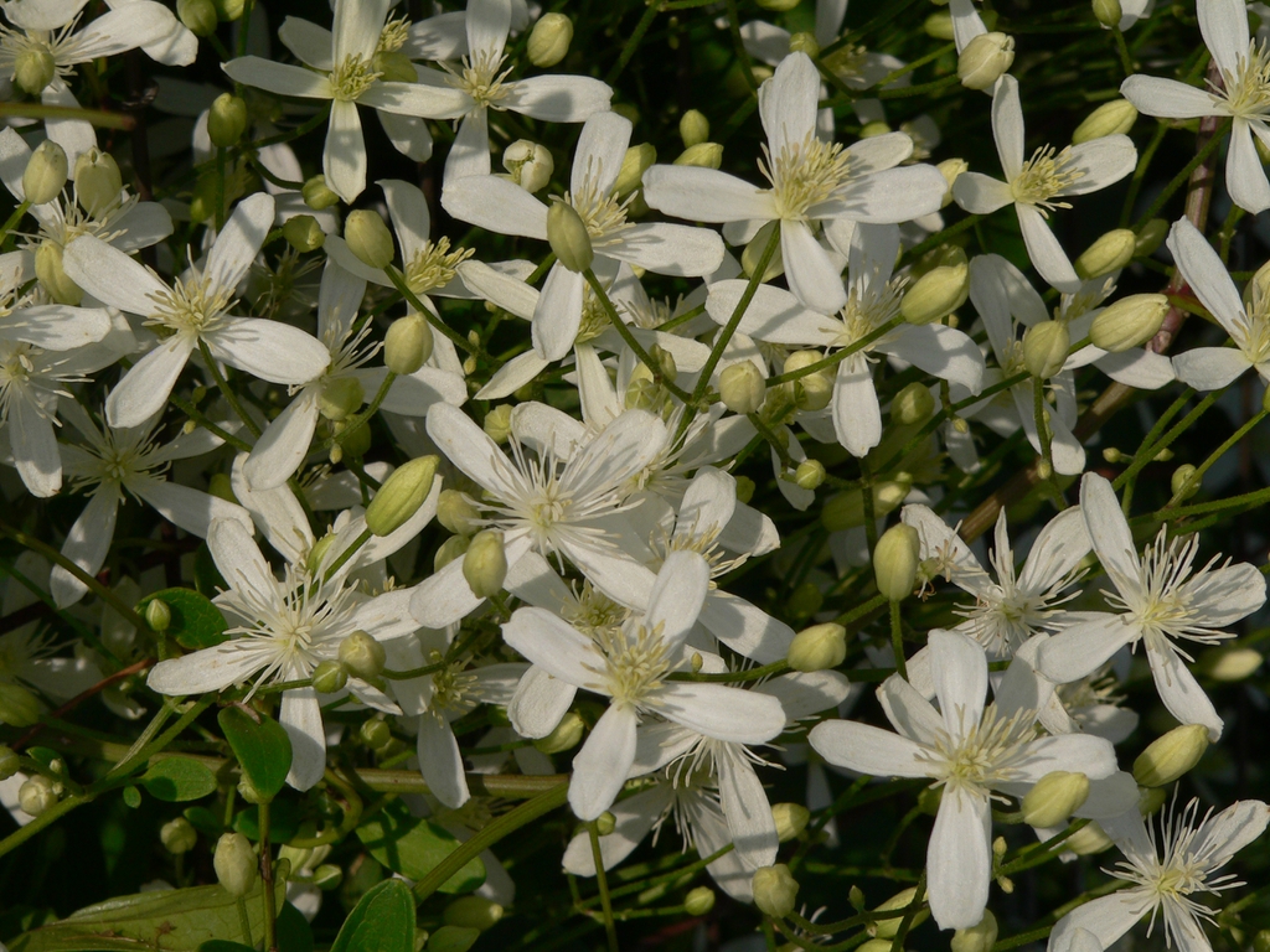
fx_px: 4476
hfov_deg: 16.1
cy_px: 476
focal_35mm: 122
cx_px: 635
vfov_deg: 12.1
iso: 80
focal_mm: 20.2
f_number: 5.6
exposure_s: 1/1000
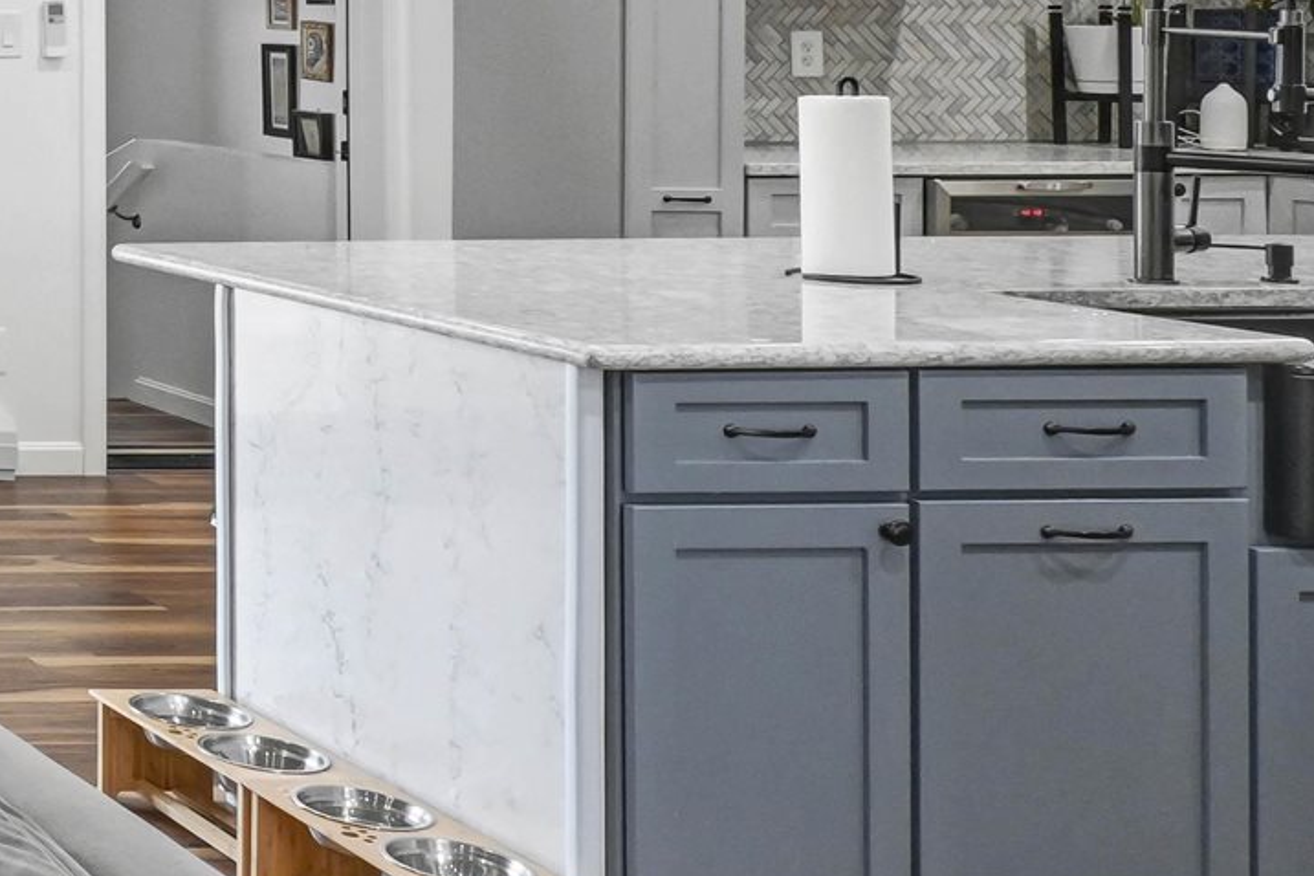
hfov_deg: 21.6
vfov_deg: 21.7
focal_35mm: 60
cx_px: -1043
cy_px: -16
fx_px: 2190
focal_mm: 14
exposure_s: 1/800
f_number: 14
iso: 2000
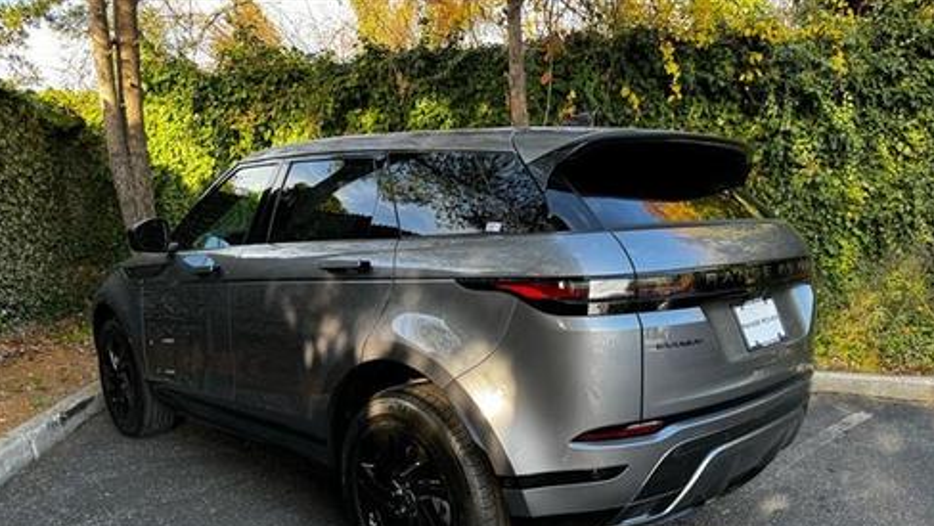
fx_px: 669
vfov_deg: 42.3
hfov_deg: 69.8
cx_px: 473
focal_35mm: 27
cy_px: 360
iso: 50
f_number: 1.78
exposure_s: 1/121
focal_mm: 6.76
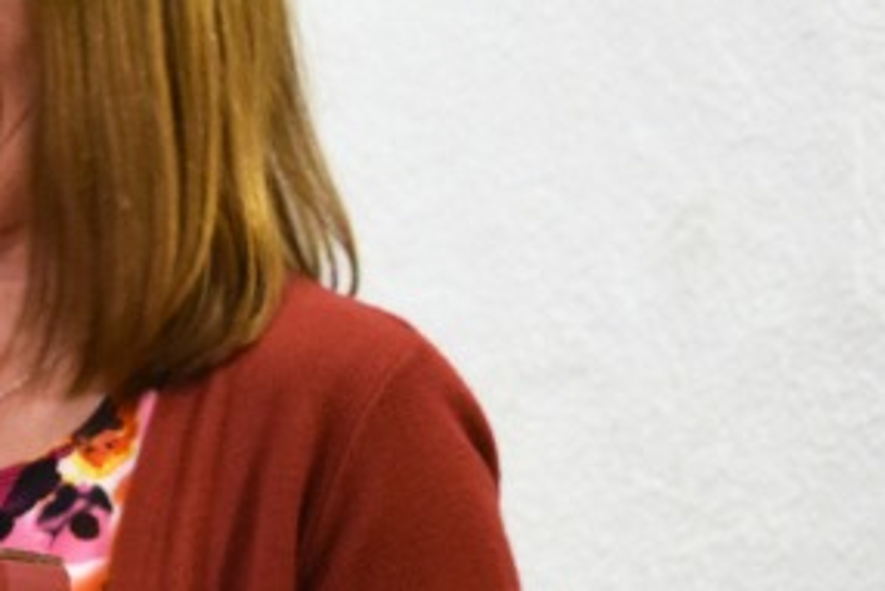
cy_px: 286
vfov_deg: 6.7
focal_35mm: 204
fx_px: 5017
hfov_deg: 9.6
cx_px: -668
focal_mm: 38
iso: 2000
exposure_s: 1/60
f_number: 4.8
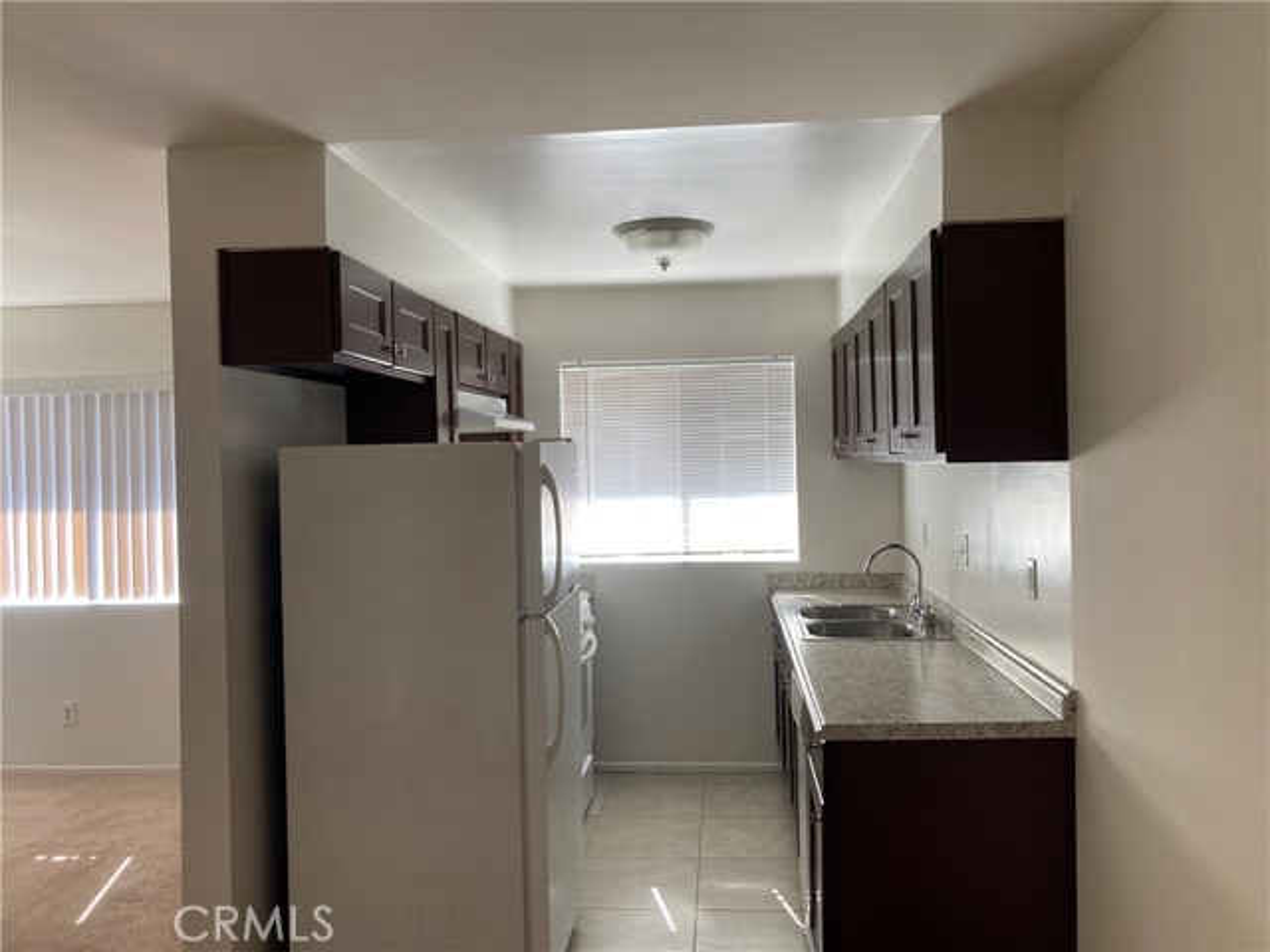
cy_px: 476
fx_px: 1027
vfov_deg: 49.7
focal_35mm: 28
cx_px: 635
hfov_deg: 63.4
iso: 80
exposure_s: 1/104
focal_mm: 3.99
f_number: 1.8
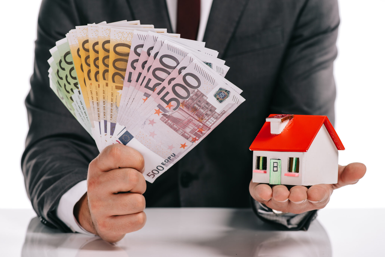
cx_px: 192
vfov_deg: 13.1
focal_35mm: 105
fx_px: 1123
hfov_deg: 19.4
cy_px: 128
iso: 100
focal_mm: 105
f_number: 5.6
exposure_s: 1/200
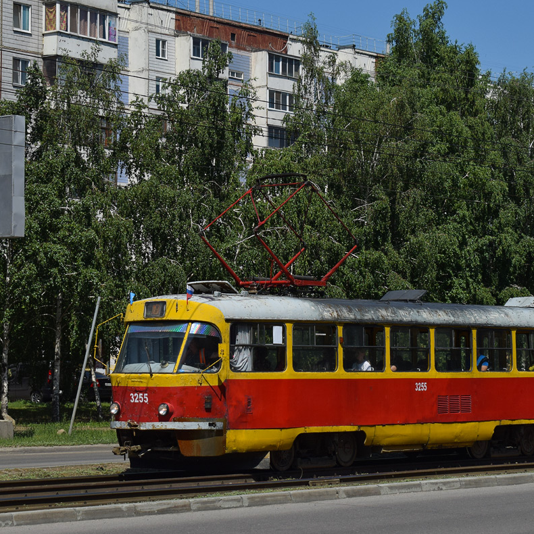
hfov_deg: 18.7
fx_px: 1623
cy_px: 265
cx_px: 297
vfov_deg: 18.7
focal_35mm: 93
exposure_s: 1/800
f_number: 7.1
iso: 100
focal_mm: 48
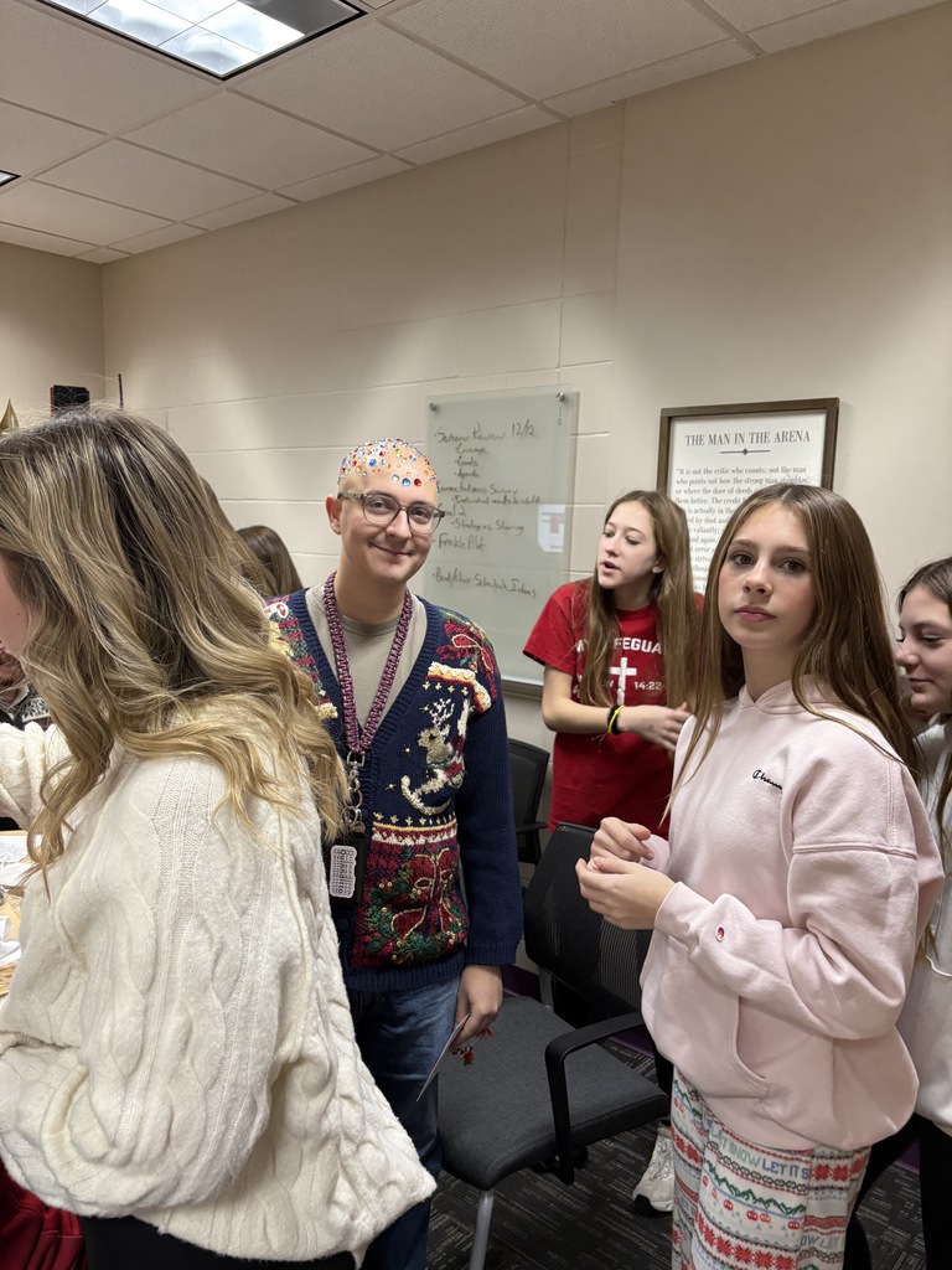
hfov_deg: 53.1
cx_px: 476
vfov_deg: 67.3
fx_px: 953
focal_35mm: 26
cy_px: 635
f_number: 1.6
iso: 250
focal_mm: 5.96
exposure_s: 1/60
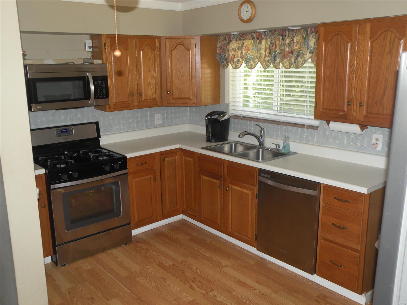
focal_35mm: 33
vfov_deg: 42.9
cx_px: 204
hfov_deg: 55.4
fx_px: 388
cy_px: 152
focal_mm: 5.8
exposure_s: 1/41.1
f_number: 3.2
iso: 88
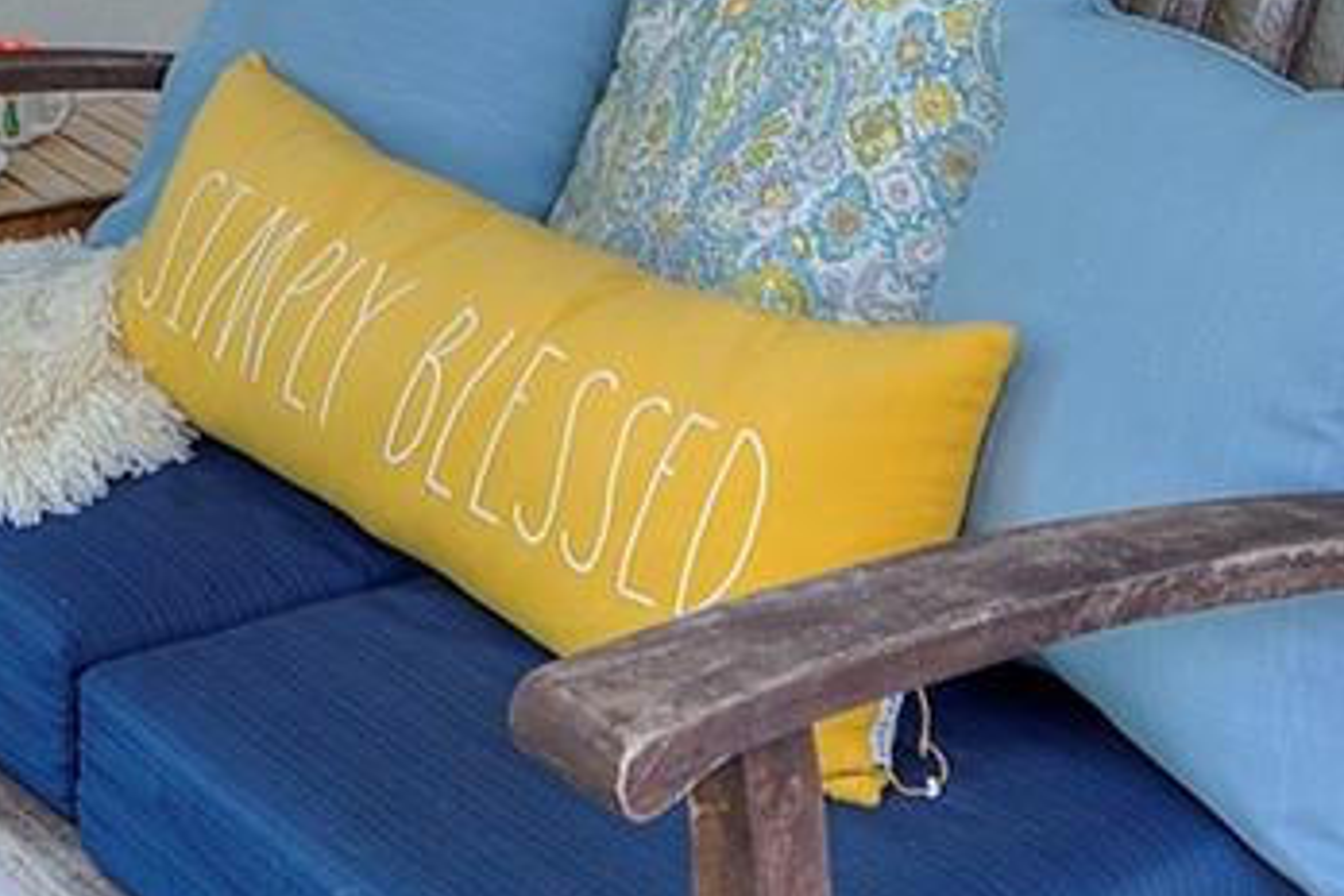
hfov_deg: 28.9
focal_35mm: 69
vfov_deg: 16.8
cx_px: 390
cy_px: -649
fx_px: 2576
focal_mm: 10
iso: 100
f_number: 4.5
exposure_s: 1/60
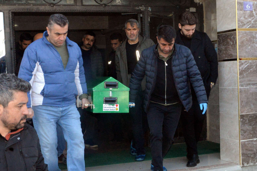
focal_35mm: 28
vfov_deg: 46.4
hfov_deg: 65.5
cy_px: 86
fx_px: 200
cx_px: 128
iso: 5000
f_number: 18
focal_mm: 28
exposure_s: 1/200
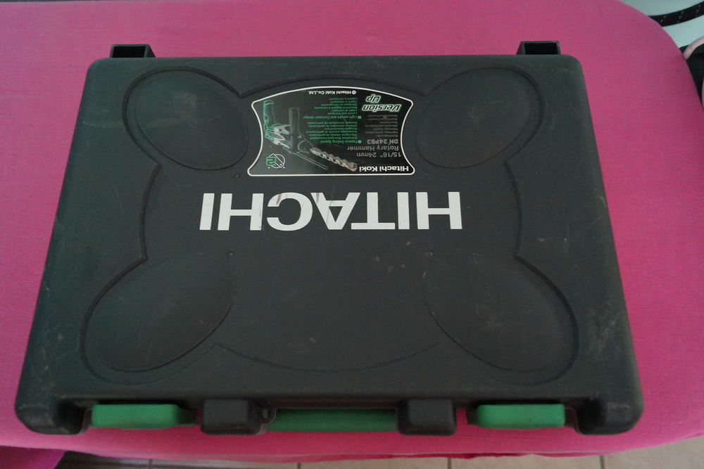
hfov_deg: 67.4
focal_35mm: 27
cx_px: 352
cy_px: 234
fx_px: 528
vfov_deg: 47.9
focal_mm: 18
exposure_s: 1/30
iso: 3200
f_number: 3.5
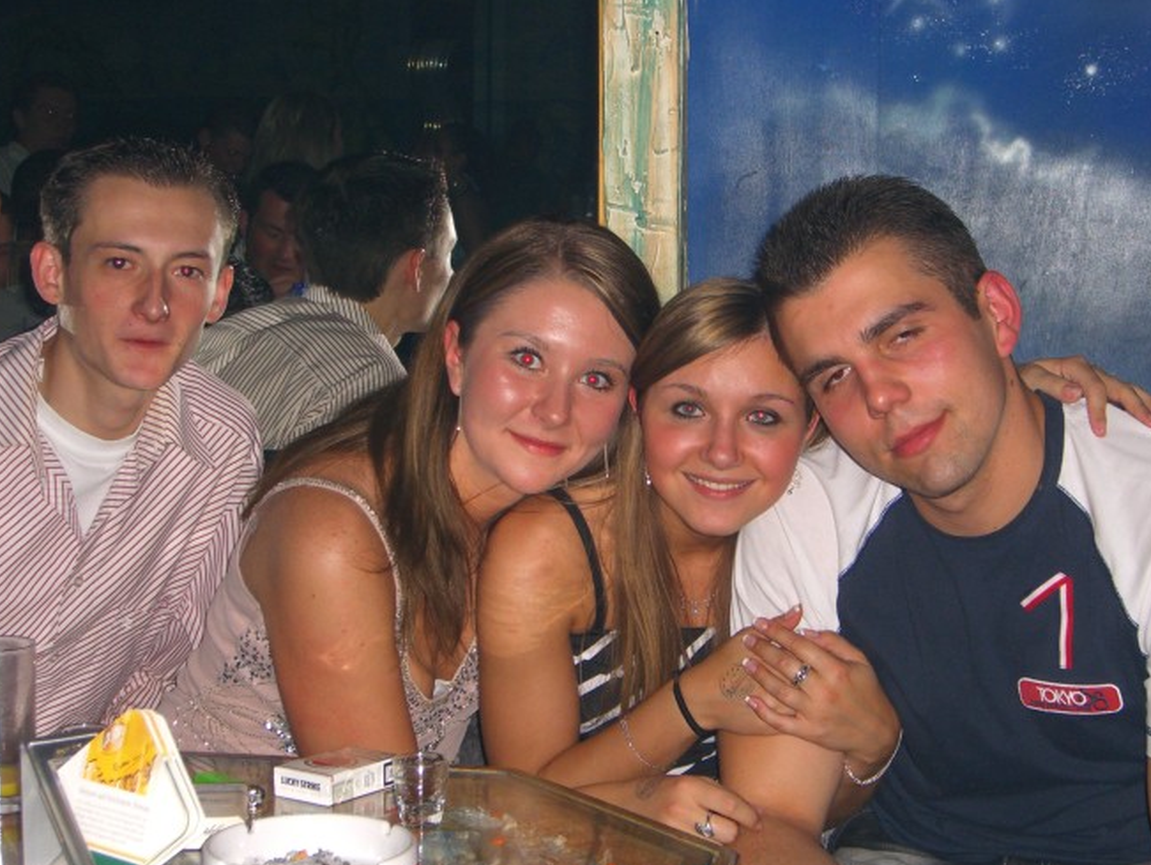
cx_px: 652
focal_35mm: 70
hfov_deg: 27.7
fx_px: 2329
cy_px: 432
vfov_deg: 21.0
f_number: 3.6
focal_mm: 11.8
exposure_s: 1/60
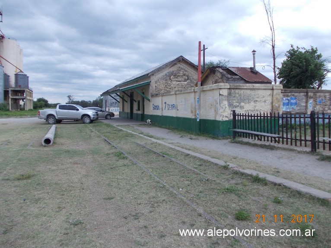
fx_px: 268
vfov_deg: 49.7
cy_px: 124
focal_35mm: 28
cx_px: 166
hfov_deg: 63.5
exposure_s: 1/160
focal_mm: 4
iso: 80
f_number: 5.4
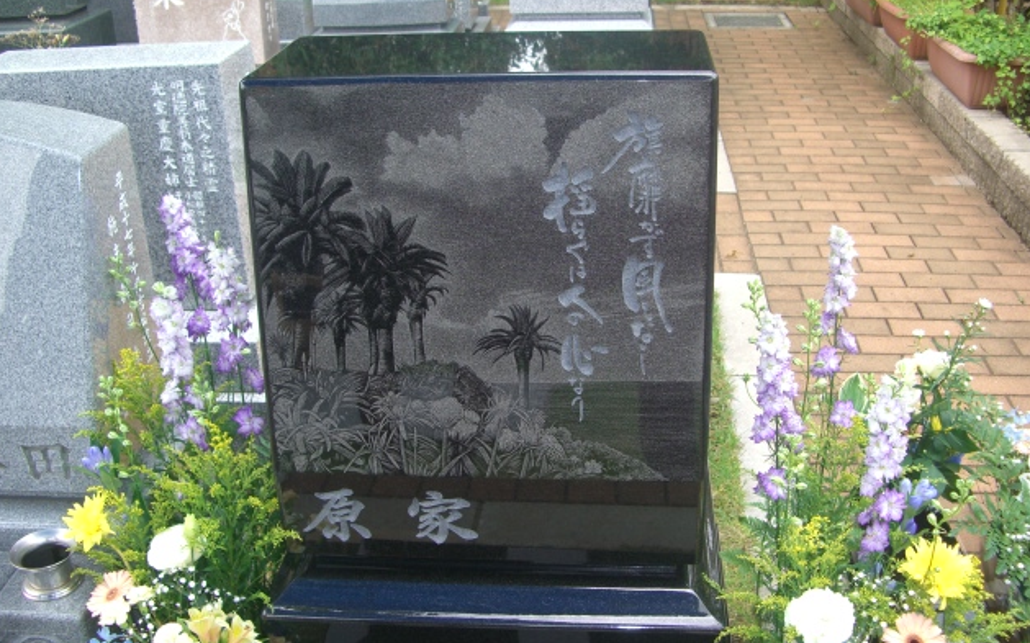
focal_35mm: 41
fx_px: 1151
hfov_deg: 48.2
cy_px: 342
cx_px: 513
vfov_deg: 31.2
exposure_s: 1/160
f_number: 2.8
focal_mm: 7.9
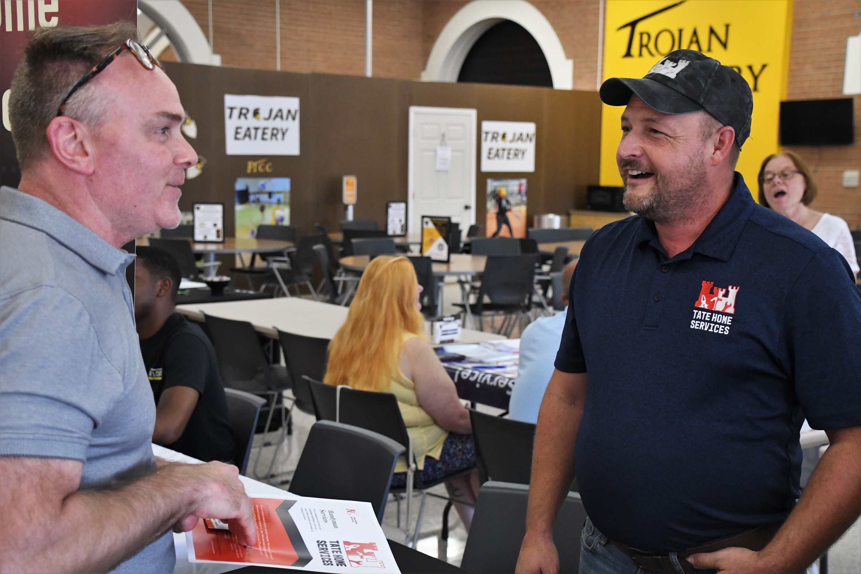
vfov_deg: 28.1
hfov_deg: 41.1
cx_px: 430
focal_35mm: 48
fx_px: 1148
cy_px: 287
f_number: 4
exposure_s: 1/250
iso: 3200
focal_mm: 32
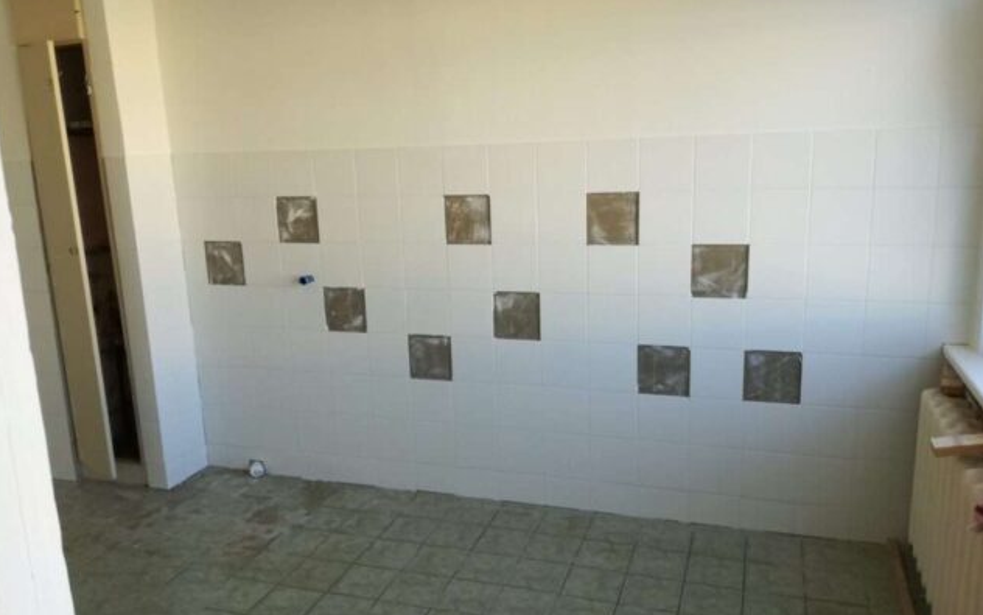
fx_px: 777
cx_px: 492
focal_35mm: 29
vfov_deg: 43.1
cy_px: 308
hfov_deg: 64.6
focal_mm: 3.79
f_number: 2
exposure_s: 1/120
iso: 80
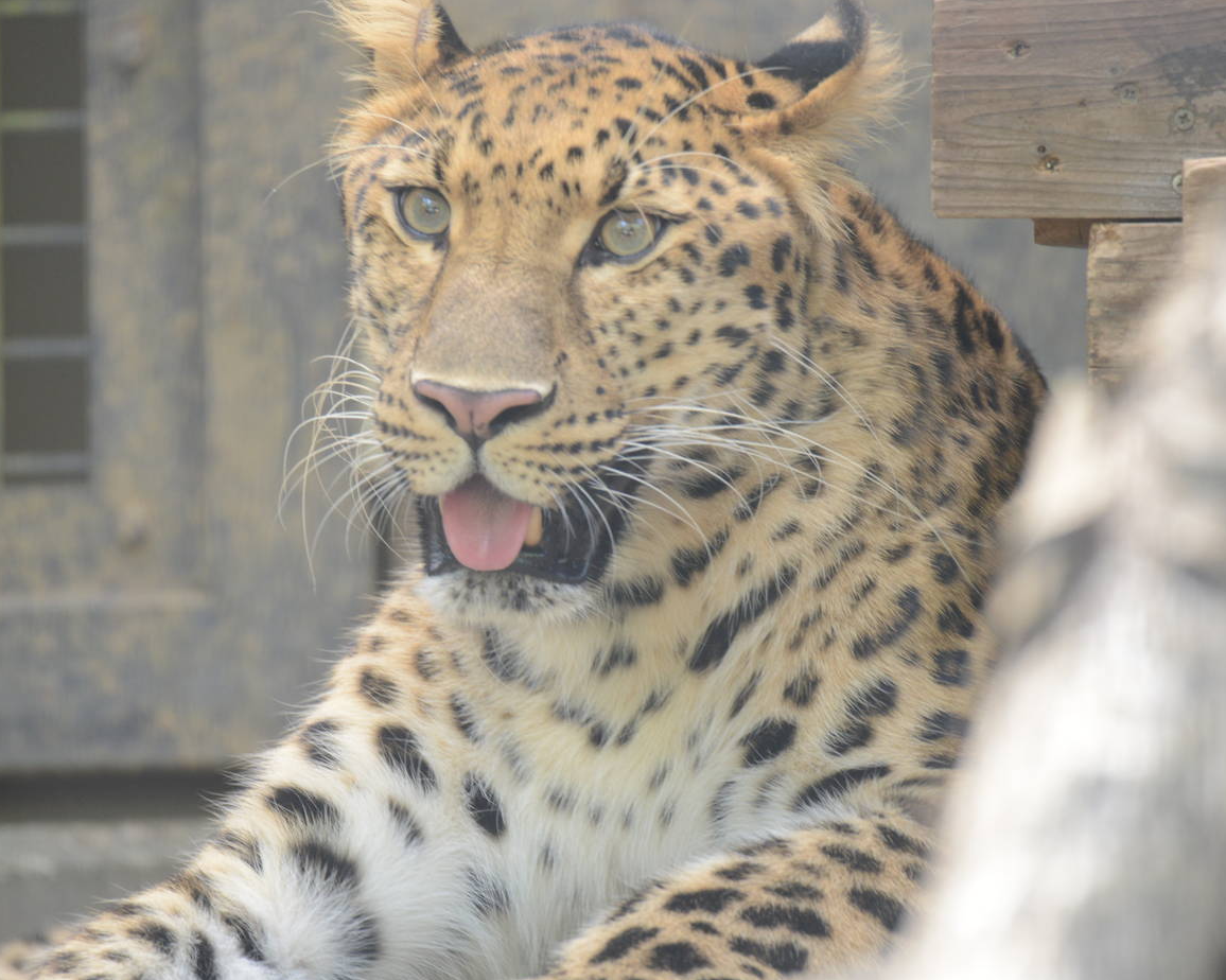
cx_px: 554
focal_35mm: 780
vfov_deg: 2.0
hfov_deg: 2.5
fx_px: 28293
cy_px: 462
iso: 1000
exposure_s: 1/30
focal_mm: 600
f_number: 6.3
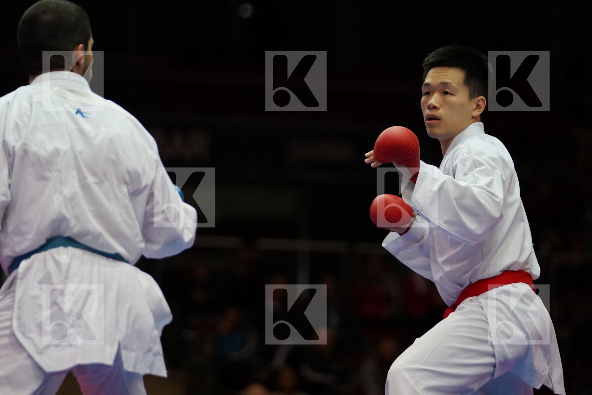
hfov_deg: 8.9
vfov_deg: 5.9
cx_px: 296
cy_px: 198
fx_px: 3798
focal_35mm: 231
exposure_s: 1/1000
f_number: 2.8
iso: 2500
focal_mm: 154
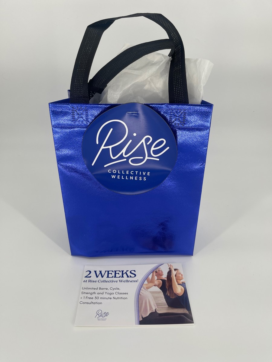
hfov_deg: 54.9
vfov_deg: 69.4
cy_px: 181
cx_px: 136
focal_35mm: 25
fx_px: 262
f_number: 1.6
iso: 32
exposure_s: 1/241
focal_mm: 5.1
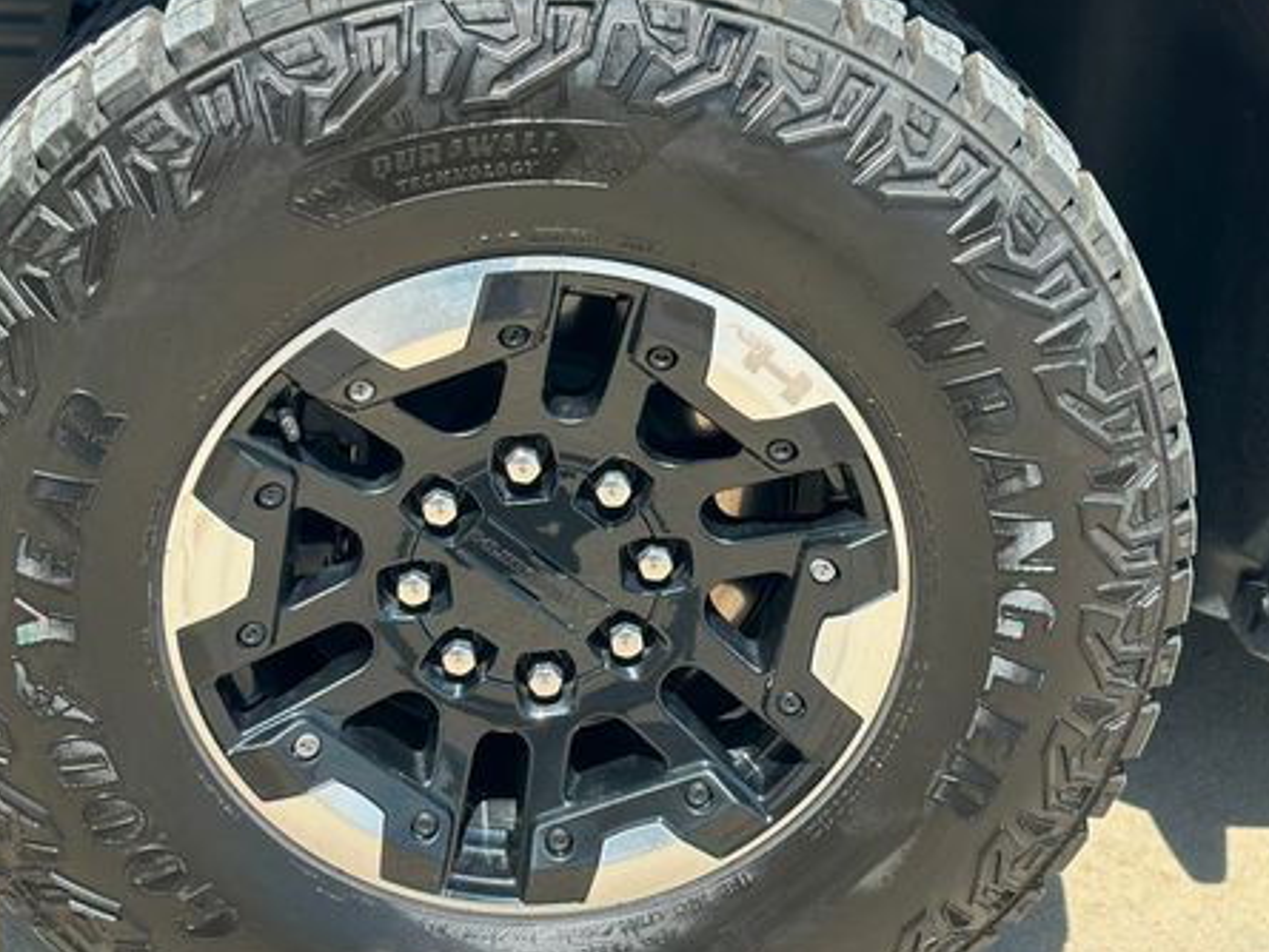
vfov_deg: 21.3
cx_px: 559
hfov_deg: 28.1
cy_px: 601
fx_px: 2530
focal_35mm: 69
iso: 80
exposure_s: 1/1953
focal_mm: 6.86
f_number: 1.78
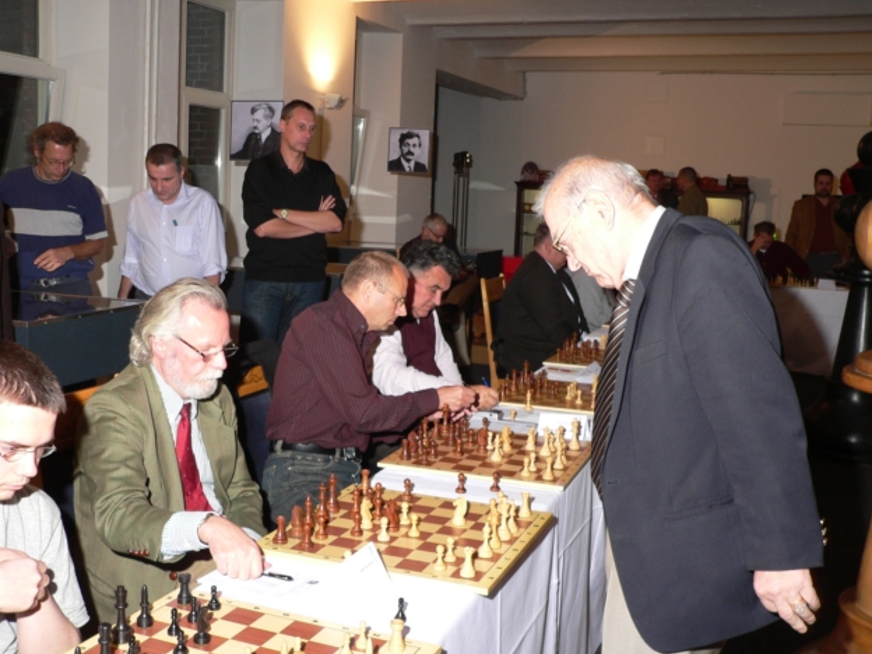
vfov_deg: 36.0
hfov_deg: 46.8
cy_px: 334
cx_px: 435
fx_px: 1008
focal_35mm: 40
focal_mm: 6.5
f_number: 2.8
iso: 100
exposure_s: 1/60
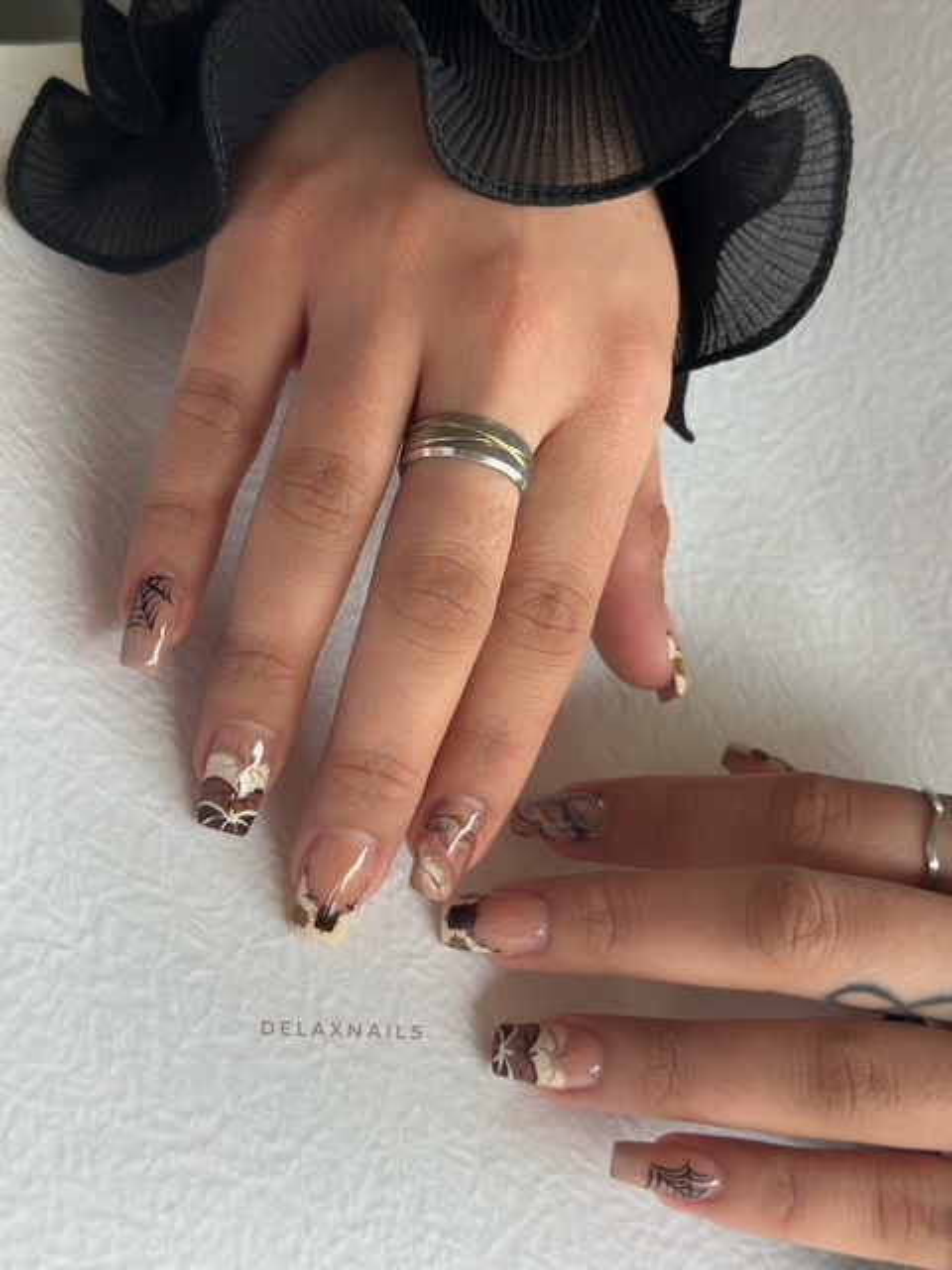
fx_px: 1760
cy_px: 635
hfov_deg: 30.3
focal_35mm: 48
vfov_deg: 39.7
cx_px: 476
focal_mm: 6.86
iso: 100
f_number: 1.78
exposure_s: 1/171
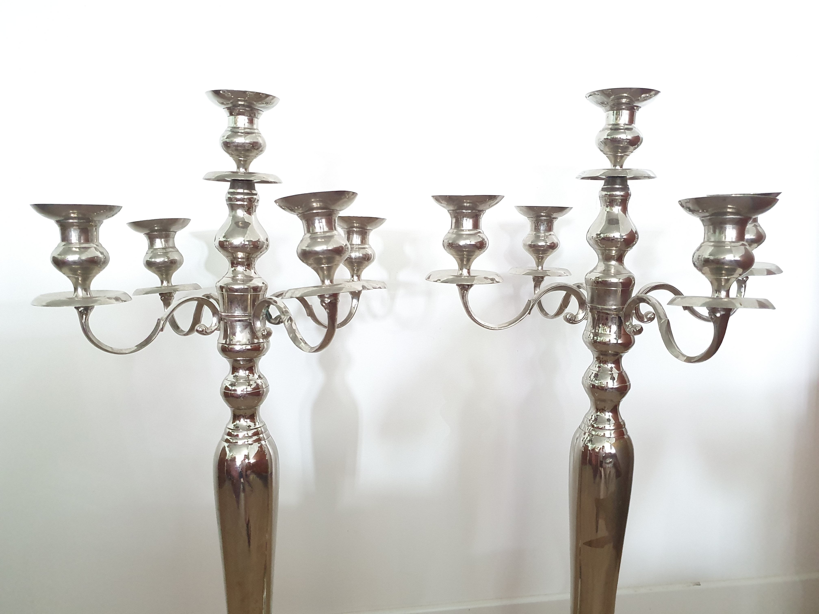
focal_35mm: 26
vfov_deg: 53.1
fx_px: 615
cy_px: 307
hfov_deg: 67.3
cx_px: 410
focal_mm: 4.32
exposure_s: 1/20
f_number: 1.5
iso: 640
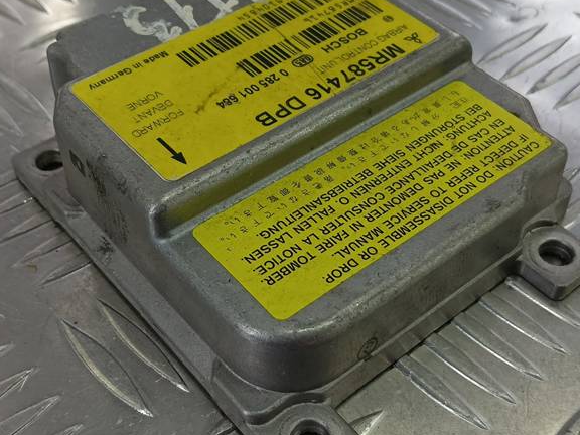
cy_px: 212
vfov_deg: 30.3
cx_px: 298
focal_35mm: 48
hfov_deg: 39.7
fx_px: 804
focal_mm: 4.11
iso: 90
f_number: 1.6
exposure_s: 1/100
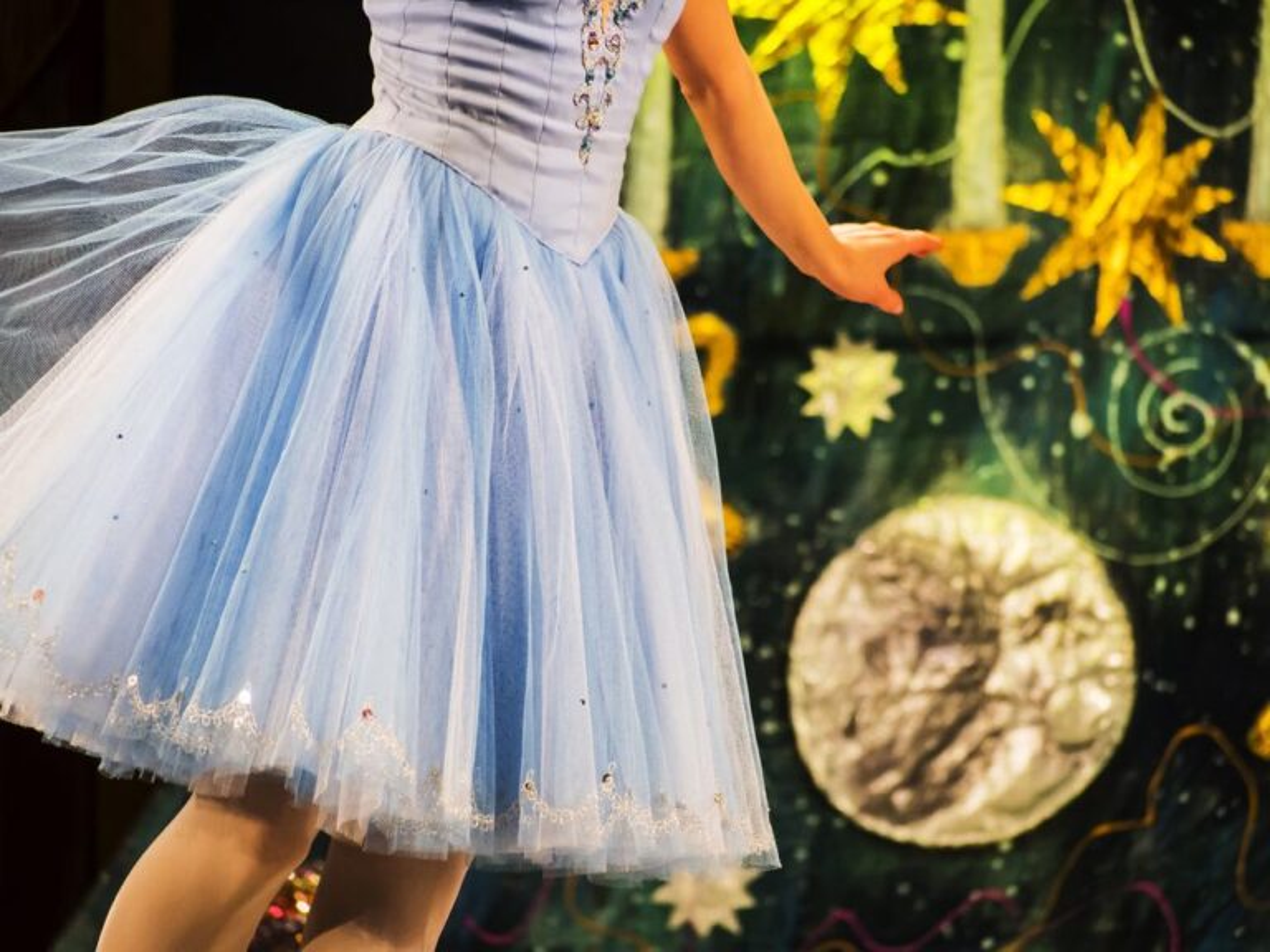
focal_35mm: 280
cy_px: 476
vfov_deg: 5.3
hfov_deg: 7.1
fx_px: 10273
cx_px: 635
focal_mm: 140
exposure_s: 1/250
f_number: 5.2
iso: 2500
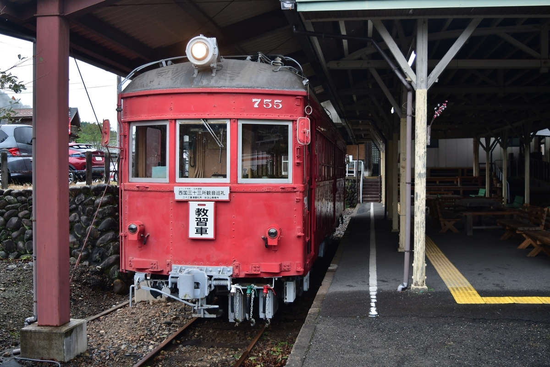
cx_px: 275
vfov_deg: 33.4
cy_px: 184
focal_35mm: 40
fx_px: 611
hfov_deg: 48.5
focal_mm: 27
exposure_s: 1/125
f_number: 4
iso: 560
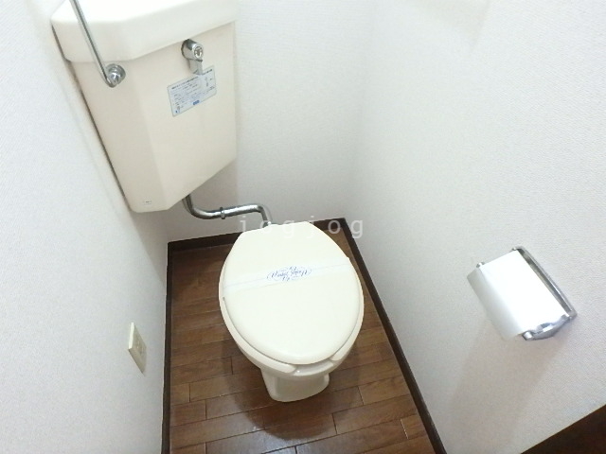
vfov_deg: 63.4
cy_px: 227
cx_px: 303
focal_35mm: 21
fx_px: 368
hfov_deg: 79.0
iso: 1250
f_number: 3.5
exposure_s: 1/30
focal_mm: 3.7
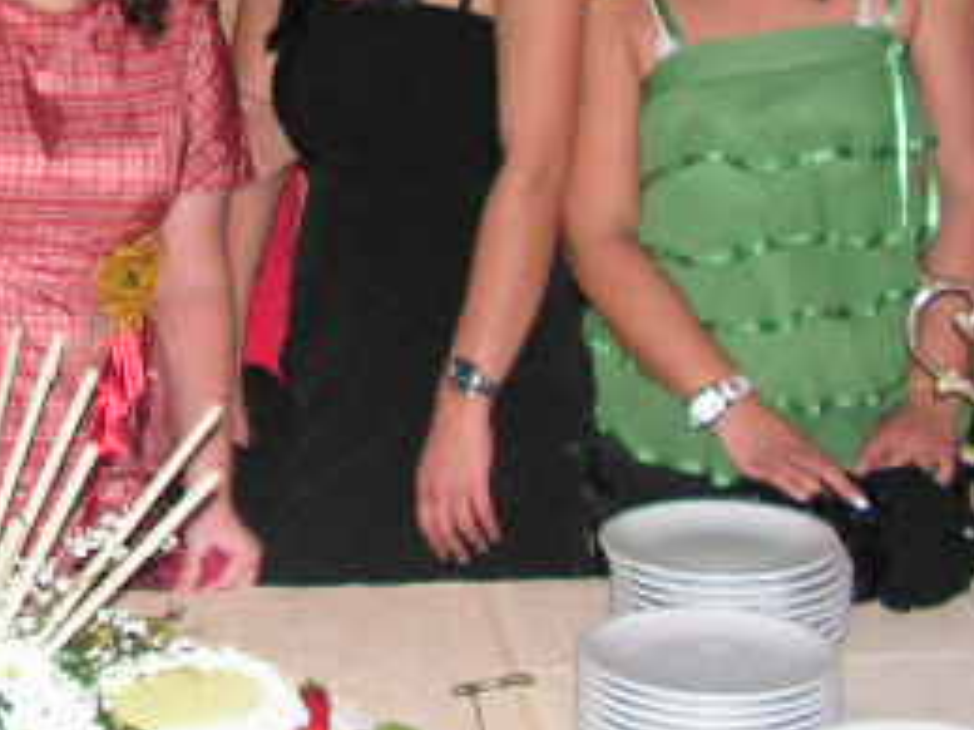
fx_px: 2503
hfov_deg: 21.4
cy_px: 15
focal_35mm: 89
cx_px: 38
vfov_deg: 16.3
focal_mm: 6
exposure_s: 1/40
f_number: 3.2
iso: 200
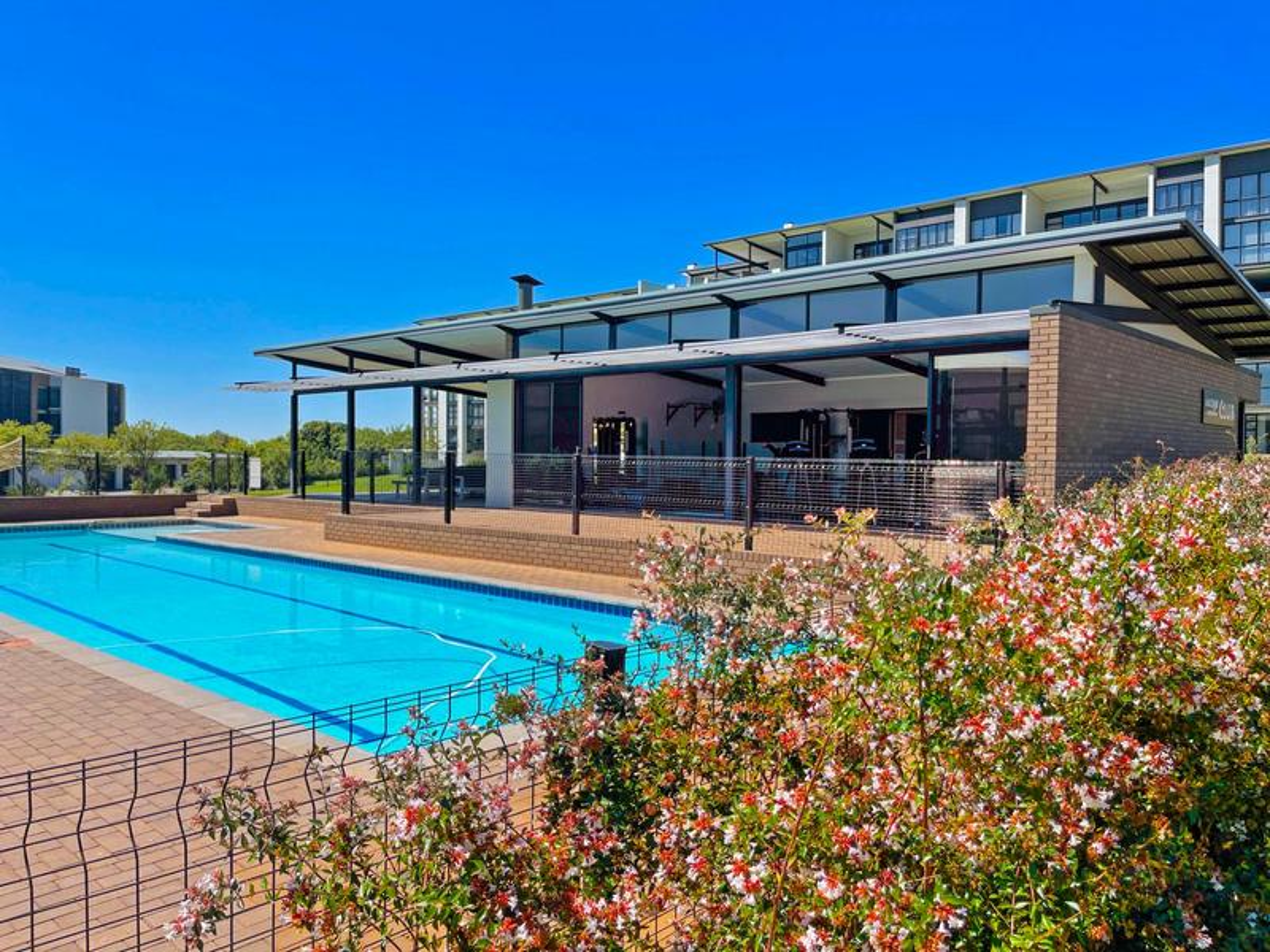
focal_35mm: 26
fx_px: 954
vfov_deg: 53.1
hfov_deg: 67.3
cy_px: 476
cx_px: 635
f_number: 1.6
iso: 32
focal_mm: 5.1
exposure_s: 1/3559
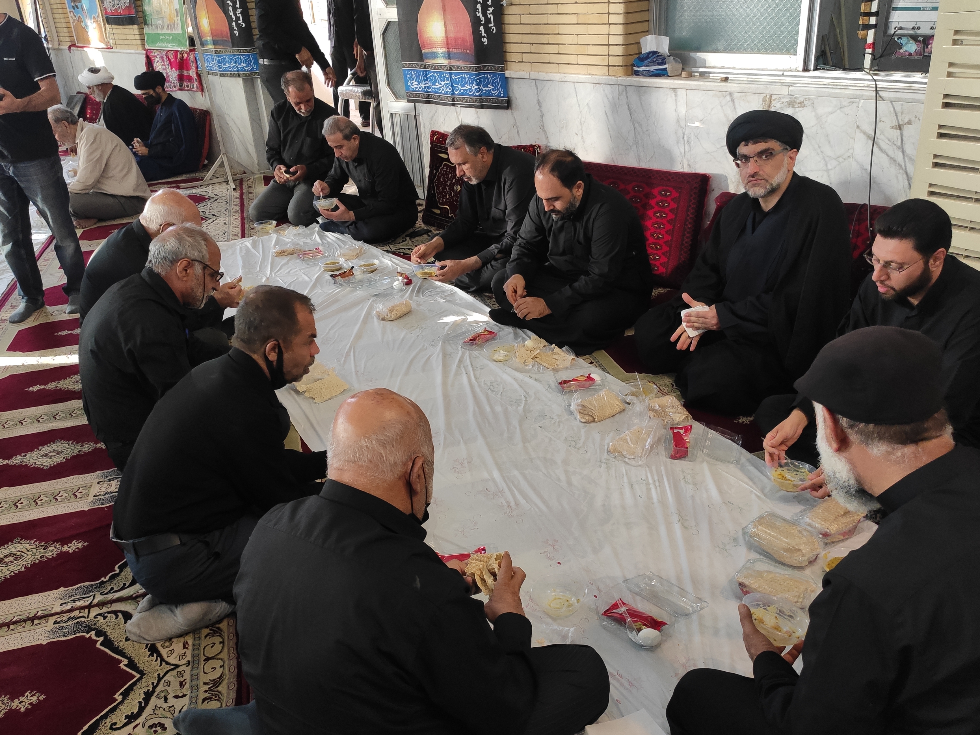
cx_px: 499
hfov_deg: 60.0
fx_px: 849
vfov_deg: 46.8
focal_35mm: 30
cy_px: 380
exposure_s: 1/60
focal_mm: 4.77
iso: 634
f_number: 1.75
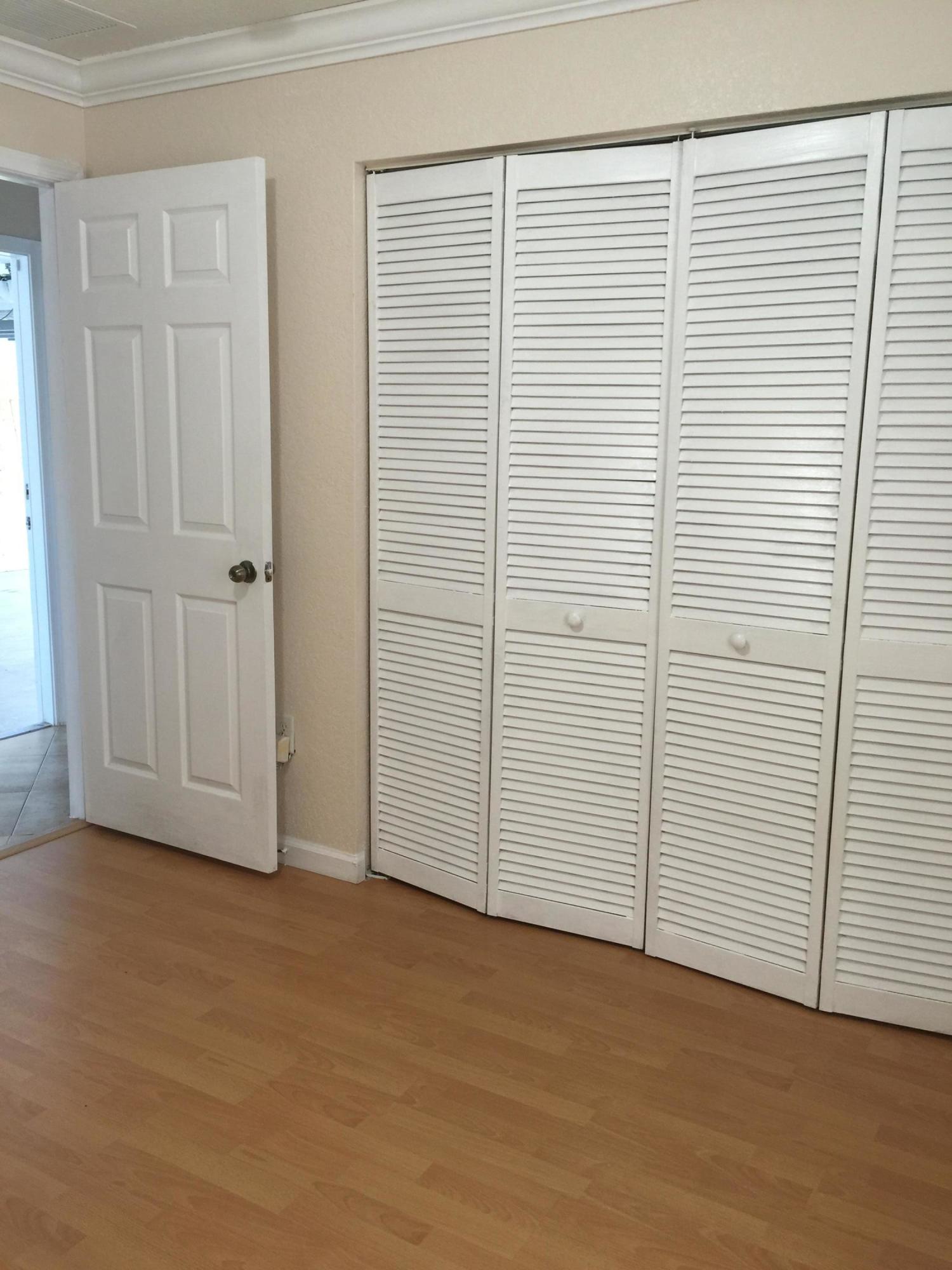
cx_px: 476
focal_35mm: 29
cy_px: 635
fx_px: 1063
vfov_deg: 61.7
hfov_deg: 48.2
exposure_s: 1/15
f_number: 2.2
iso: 32
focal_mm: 4.15
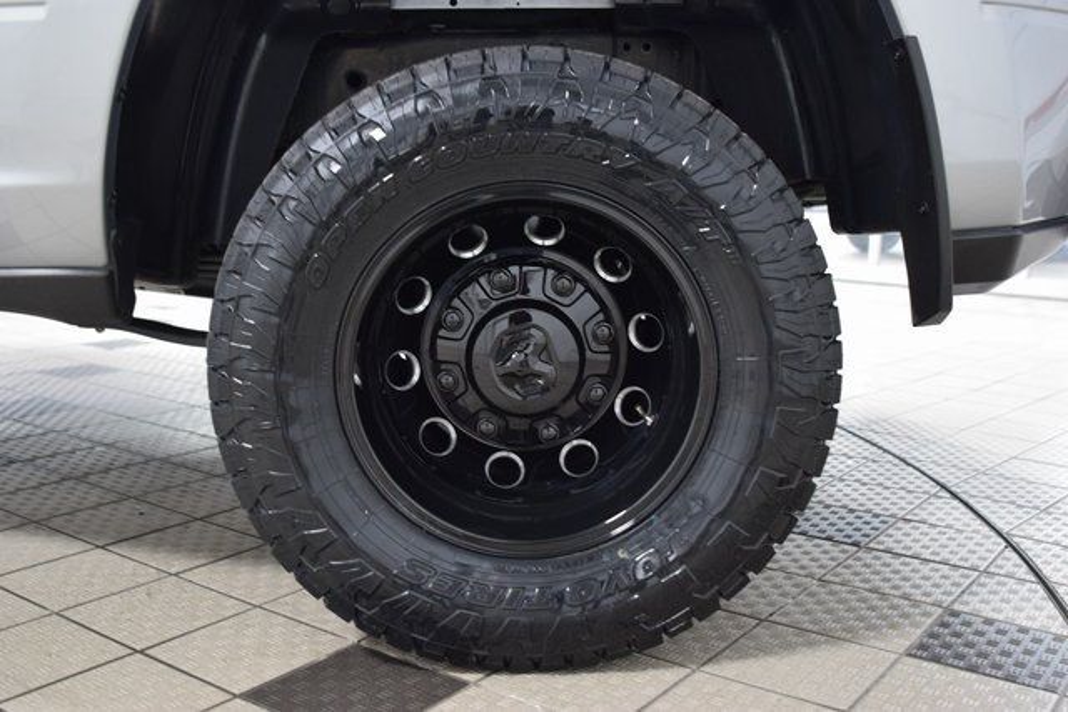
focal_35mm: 36
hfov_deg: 53.1
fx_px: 1068
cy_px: 356
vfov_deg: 36.9
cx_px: 534
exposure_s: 1/50
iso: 1600
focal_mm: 24
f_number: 2.8
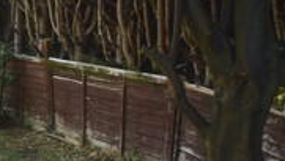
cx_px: -305
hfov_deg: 16.9
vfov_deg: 13.6
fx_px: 673
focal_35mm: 89
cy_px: 81
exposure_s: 1/200
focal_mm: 10
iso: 400
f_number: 10
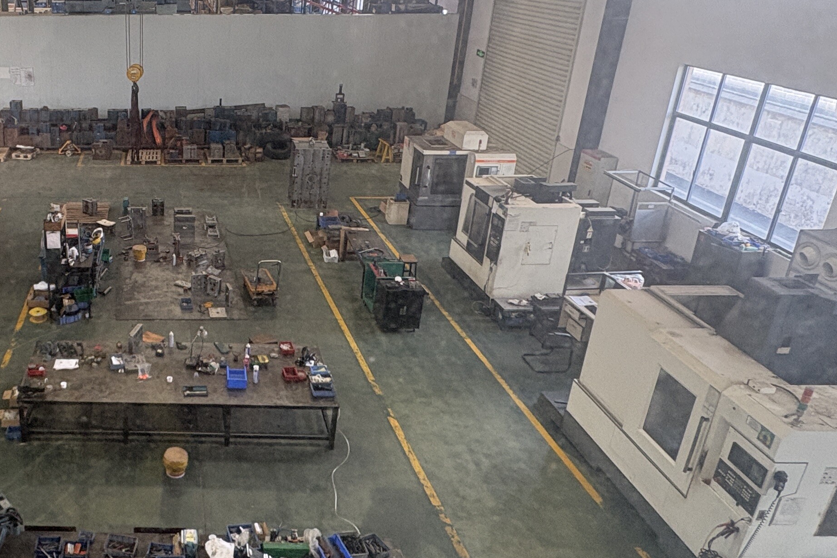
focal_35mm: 32
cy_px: 236
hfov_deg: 53.9
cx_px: 145
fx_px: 744
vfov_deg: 41.0
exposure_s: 1/99
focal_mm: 2.22
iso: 250
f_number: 2.2
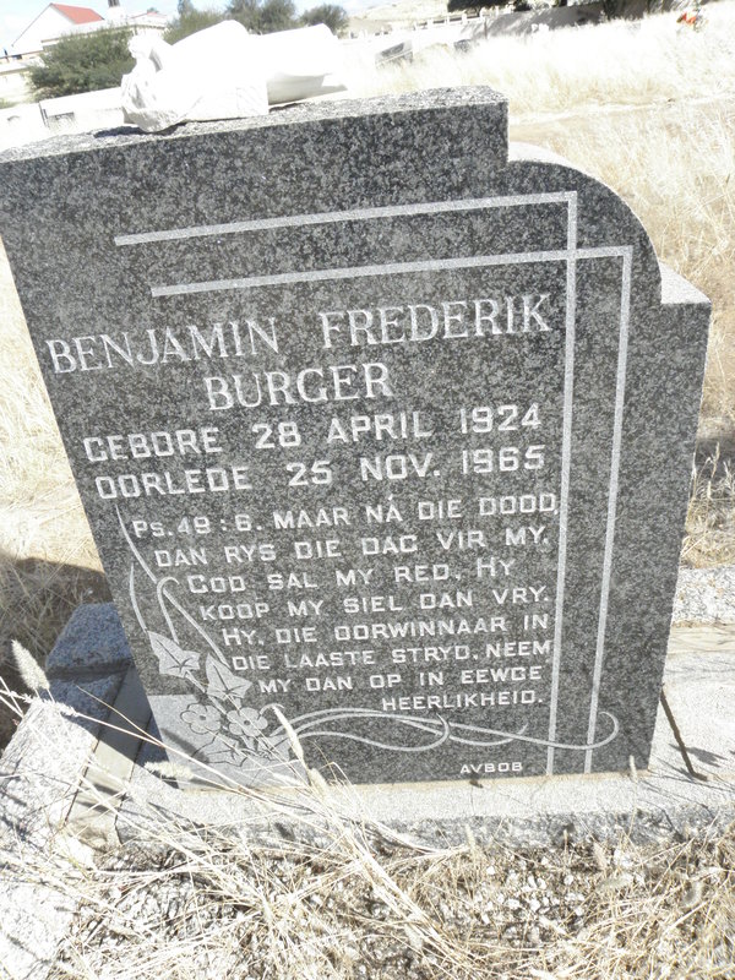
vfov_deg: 67.3
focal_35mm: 26
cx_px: 368
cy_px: 490
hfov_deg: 53.1
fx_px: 736
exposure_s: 1/400
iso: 200
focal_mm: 4.6
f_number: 6.3
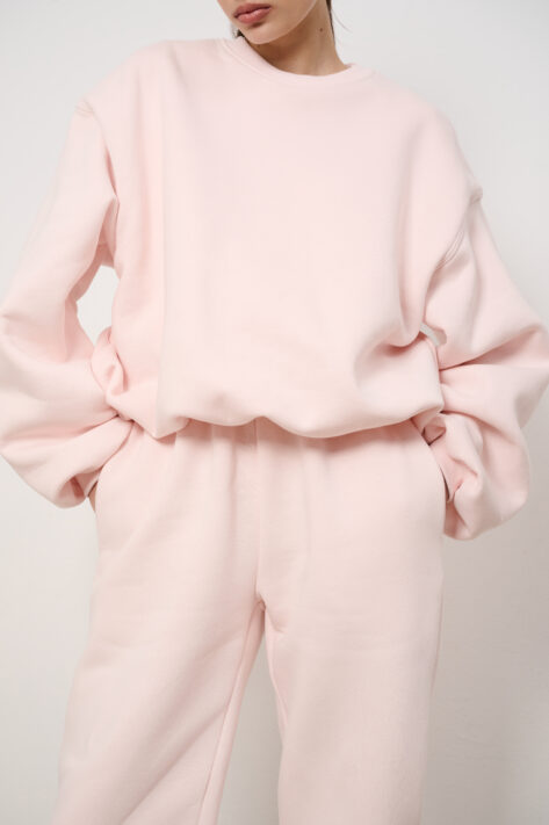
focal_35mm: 51
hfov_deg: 26.4
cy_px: 412
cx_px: 274
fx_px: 1168
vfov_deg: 38.9
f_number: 8
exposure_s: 1/125
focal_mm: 51
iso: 160
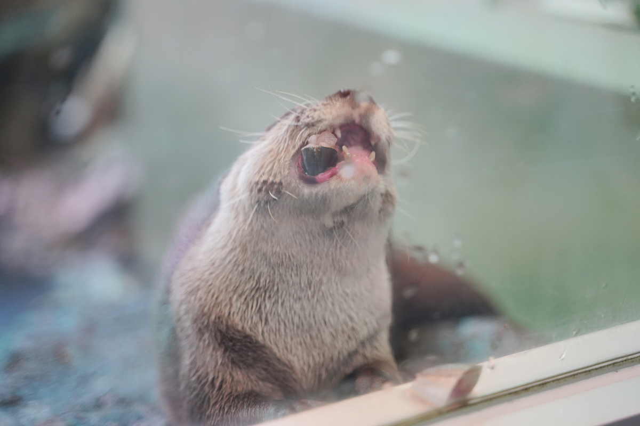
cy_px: 213
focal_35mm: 72
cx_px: 320
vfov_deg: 18.9
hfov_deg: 28.1
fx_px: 1280
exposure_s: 1/160
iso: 2000
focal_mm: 72
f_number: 2.8
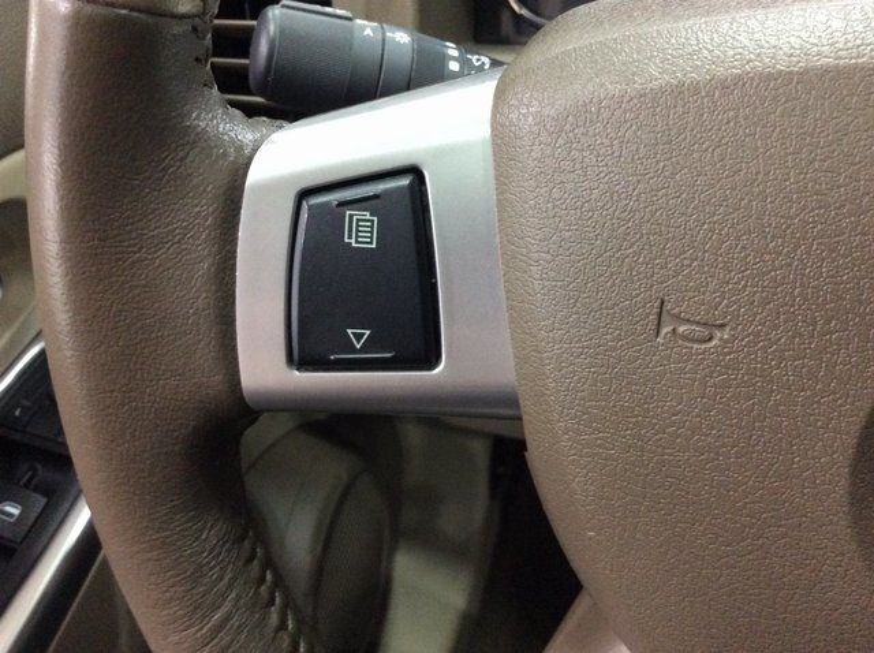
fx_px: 807
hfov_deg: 56.9
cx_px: 437
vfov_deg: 44.1
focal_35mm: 32
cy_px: 326
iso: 320
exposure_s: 1/20
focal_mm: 3.3
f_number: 2.4
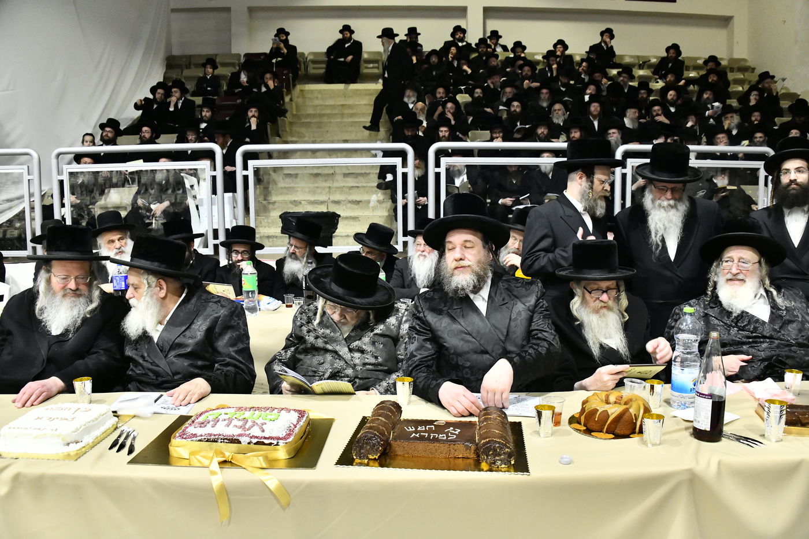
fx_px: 629
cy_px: 270
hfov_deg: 65.5
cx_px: 404
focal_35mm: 28
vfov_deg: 46.4
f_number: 5.6
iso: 4000
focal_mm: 28
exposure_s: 1/125
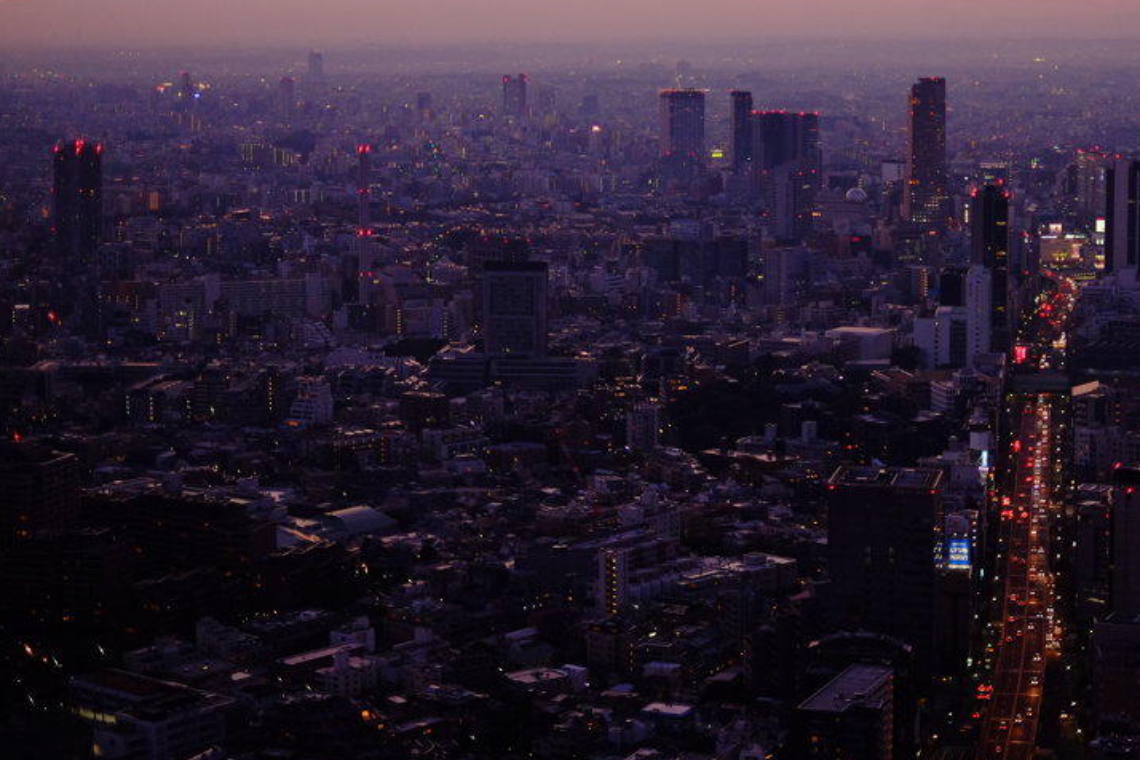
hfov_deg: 26.5
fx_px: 2406
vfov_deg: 17.9
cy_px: 273
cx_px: 778
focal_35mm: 76
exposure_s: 1/350
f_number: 1.4
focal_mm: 35
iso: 800
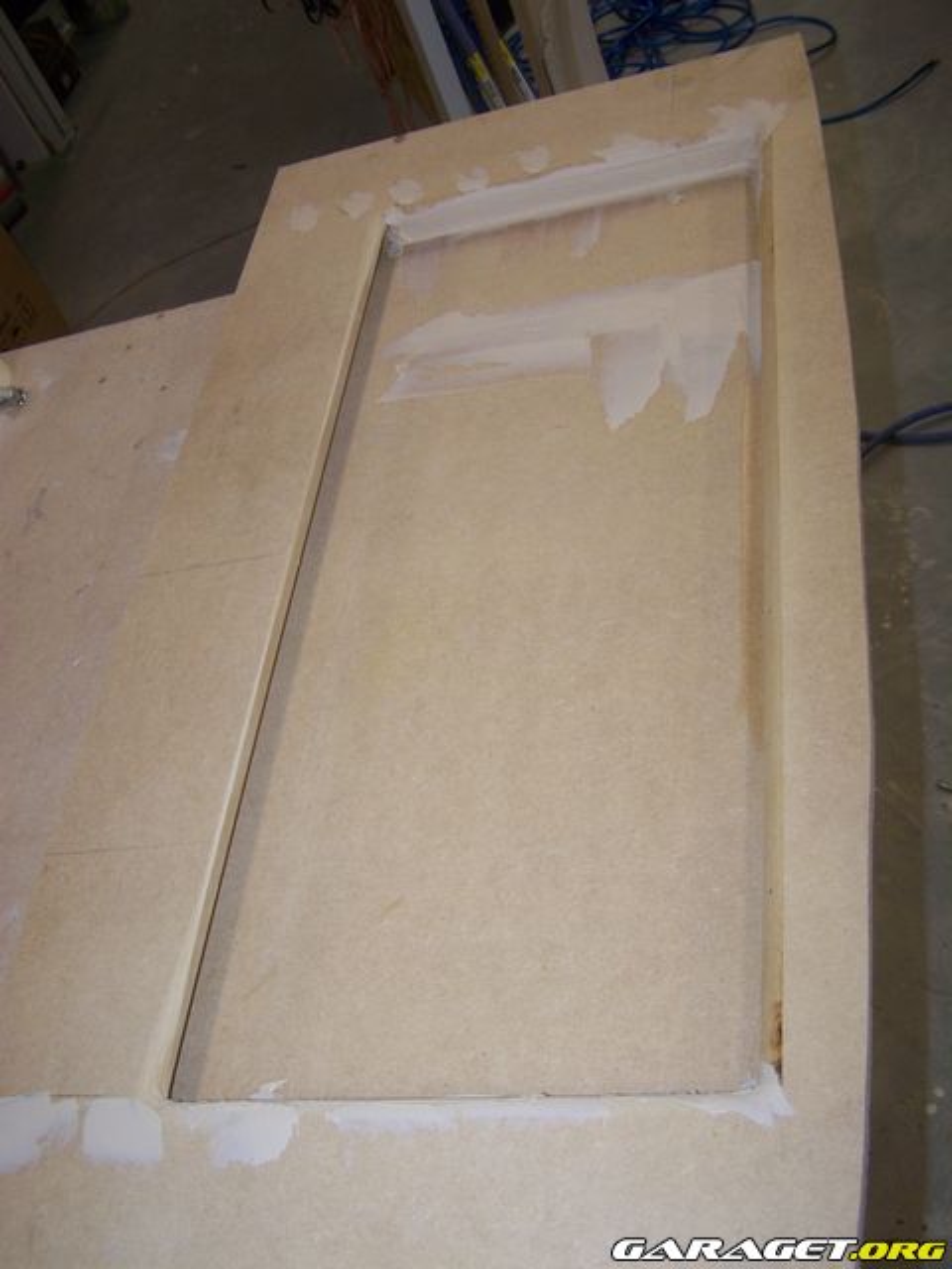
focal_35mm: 38
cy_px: 634
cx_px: 476
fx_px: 1393
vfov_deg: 49.0
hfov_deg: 37.7
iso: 80
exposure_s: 1/60
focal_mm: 6.3
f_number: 2.8
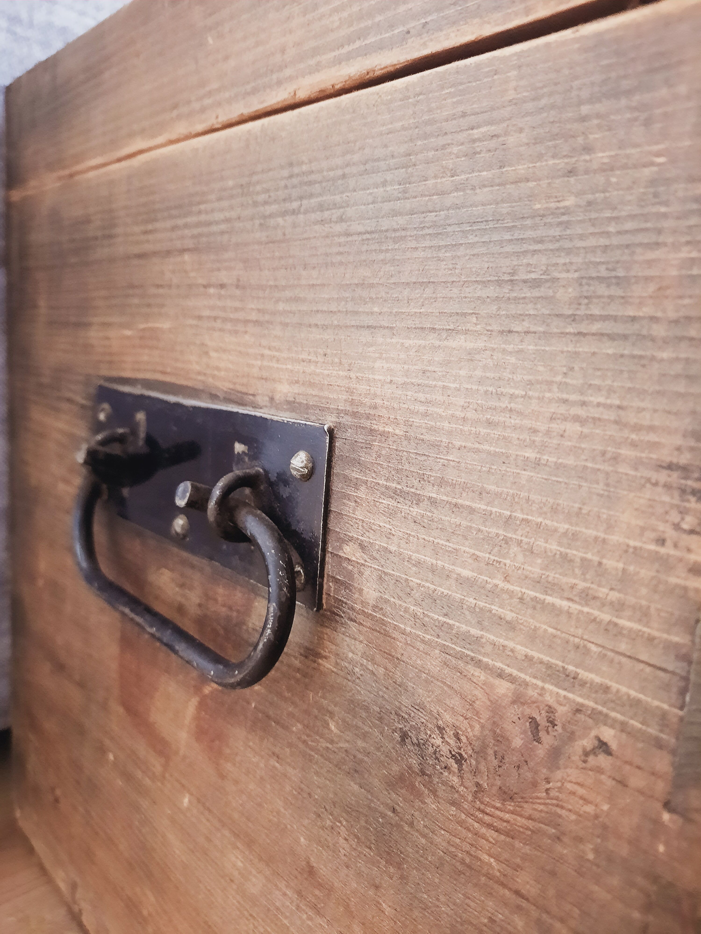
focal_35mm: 25
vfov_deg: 69.4
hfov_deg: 54.9
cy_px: 467
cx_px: 350
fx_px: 675
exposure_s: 1/20
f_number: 2
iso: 1000
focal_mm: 4.6
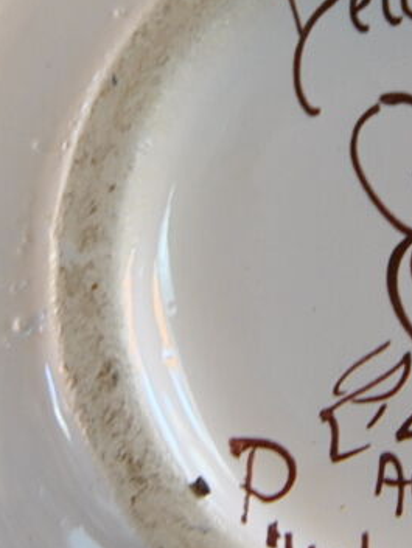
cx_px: 179
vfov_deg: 10.4
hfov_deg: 7.8
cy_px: 155
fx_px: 3013
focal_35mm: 190
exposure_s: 1/40
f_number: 3.8
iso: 200
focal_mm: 24
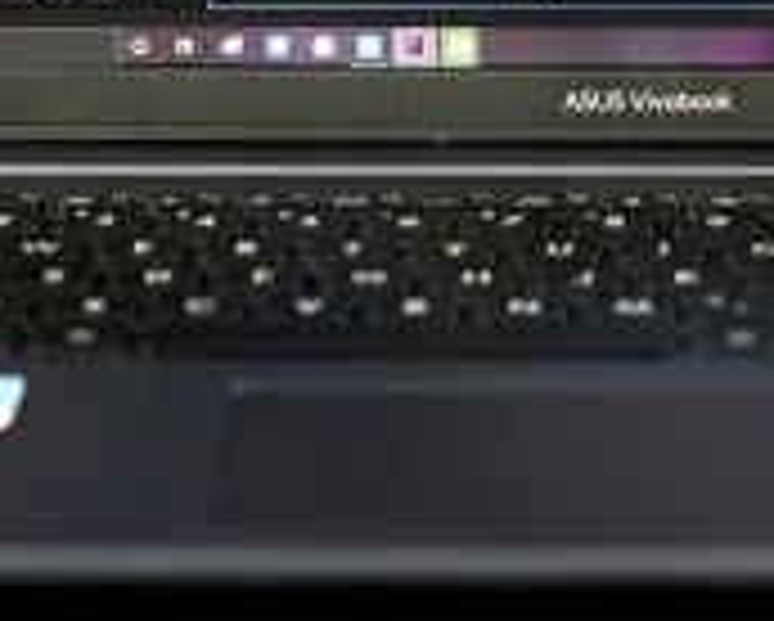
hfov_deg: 8.9
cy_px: -315
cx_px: 567
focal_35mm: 216
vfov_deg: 7.1
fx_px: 4954
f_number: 2.8
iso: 160
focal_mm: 55
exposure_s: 1/30
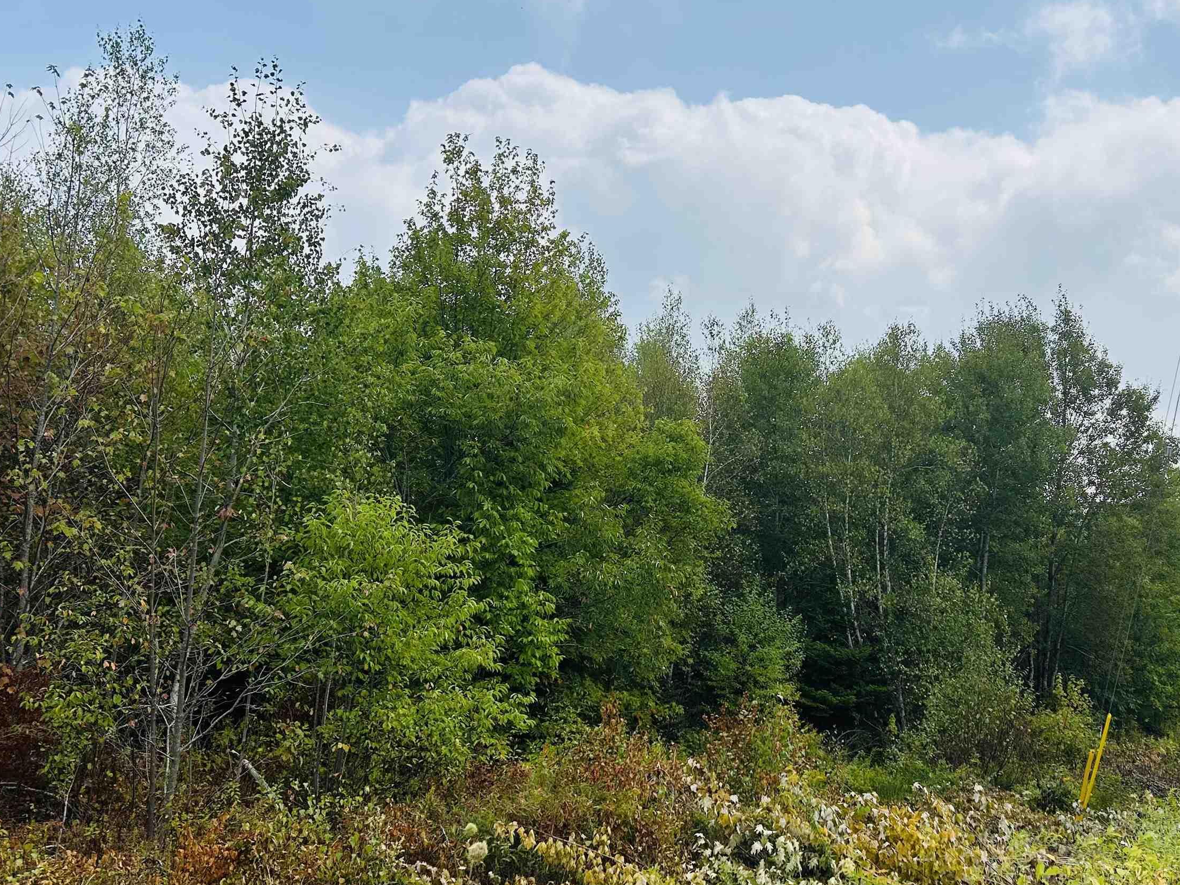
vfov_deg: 39.6
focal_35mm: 36
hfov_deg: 50.8
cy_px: 488
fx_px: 1227
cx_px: 742
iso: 50
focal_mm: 5.7
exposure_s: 1/5882
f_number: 1.5
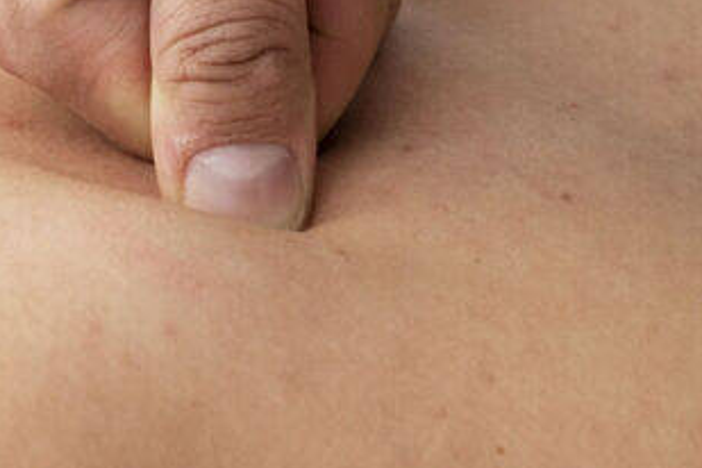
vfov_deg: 5.3
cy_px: 385
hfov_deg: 7.9
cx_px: 123
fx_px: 5050
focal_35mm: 259
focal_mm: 50
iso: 800
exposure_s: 1/200
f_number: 4.5
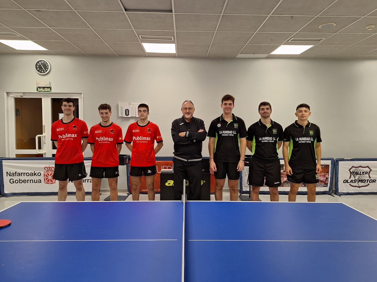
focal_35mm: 23
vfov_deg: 58.9
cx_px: 188
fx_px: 250
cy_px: 141
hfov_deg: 73.9
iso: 125
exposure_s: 1/50
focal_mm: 5.54
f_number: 1.8
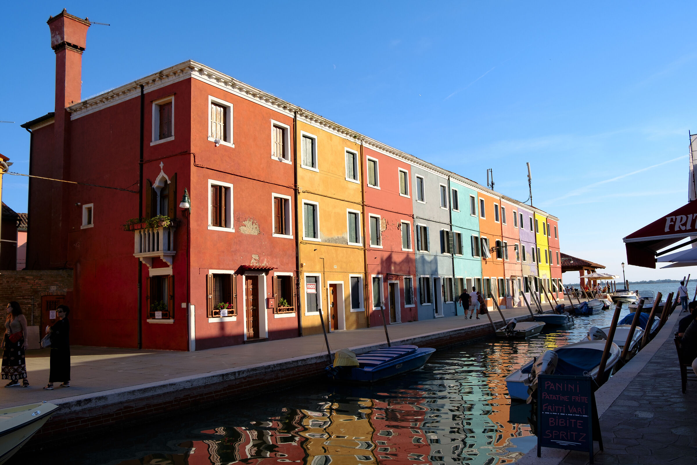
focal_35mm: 27
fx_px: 523
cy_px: 232
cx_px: 348
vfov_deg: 47.9
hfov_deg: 67.4
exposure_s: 1/210
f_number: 8
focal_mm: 18
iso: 160
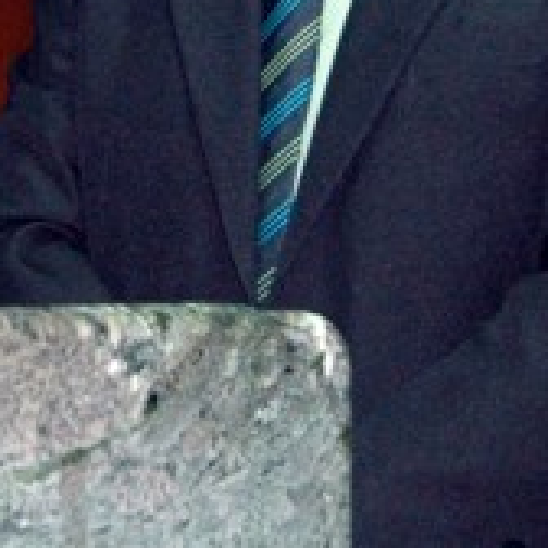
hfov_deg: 13.5
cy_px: -36
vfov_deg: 13.6
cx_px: -78
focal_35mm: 126
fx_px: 2257
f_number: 5
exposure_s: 1/60
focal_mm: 26
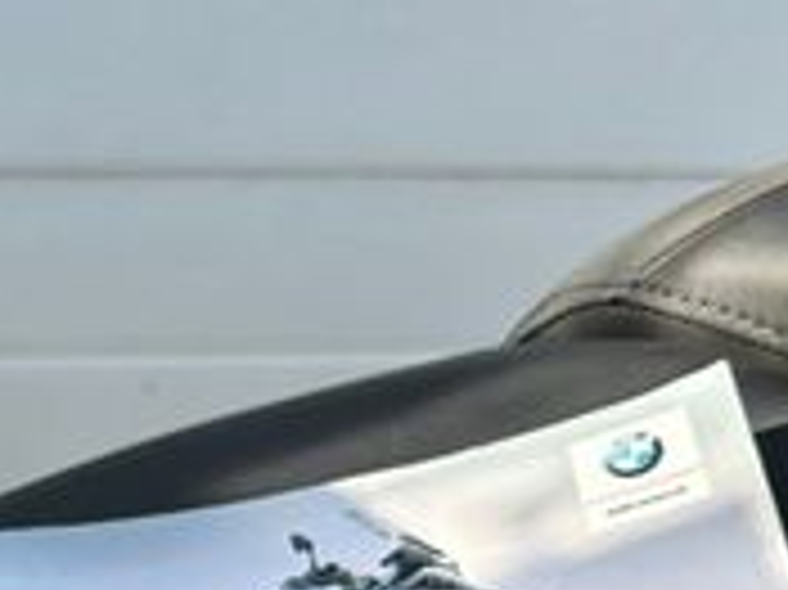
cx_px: -149
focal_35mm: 88
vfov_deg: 15.2
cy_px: 937
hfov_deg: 20.8
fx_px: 2002
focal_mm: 6.86
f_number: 1.78
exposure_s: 1/1062
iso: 80
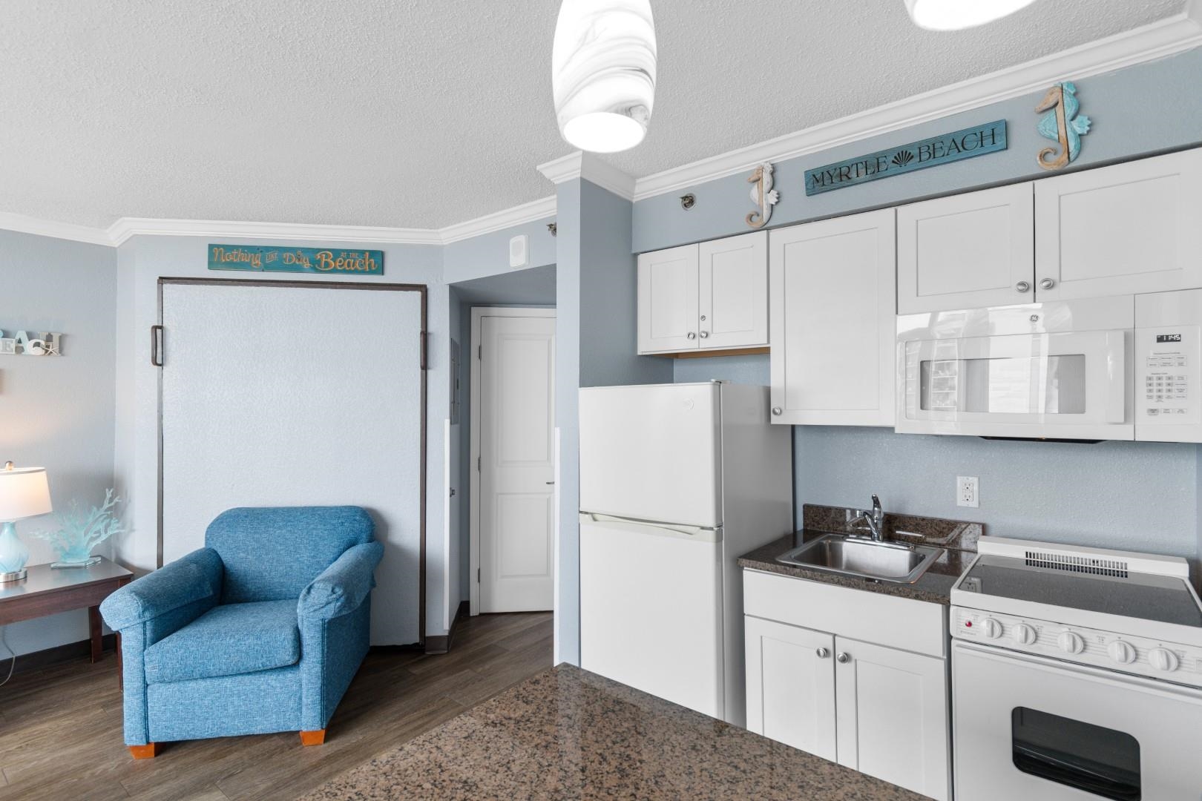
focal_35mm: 17
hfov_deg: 93.3
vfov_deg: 70.4
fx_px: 568
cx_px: 601
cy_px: 400
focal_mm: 11.5
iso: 100
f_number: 4.8
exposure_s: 1/50
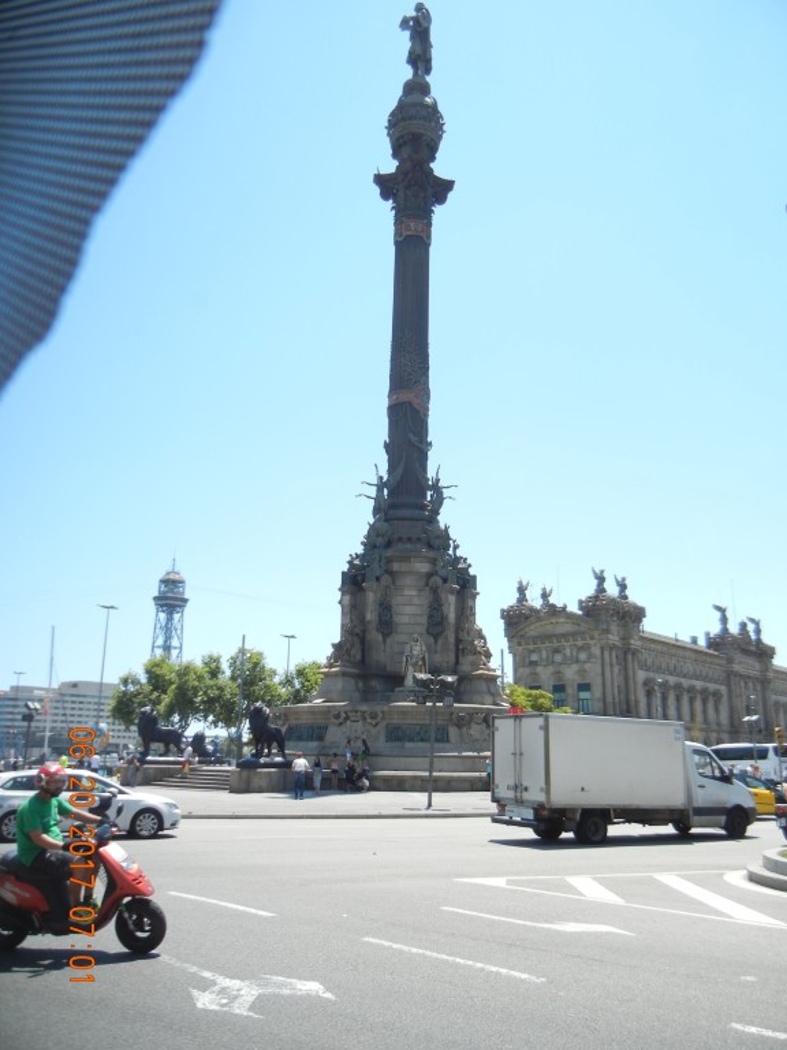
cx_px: 394
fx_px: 909
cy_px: 525
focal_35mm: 30
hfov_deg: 46.8
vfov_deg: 60.0
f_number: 3.5
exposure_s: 1/735
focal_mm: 5.4
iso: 160
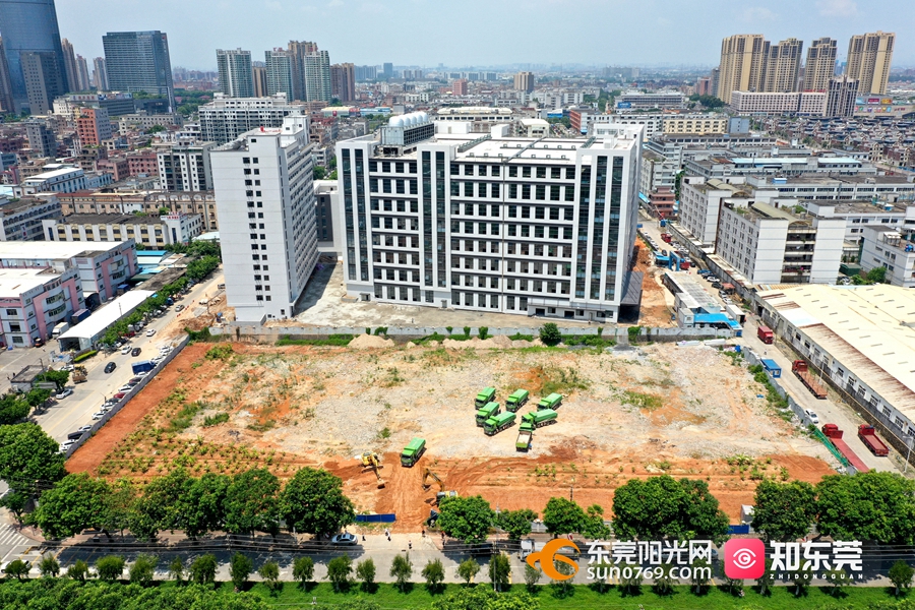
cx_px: 458
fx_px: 712
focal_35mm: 28
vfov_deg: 46.4
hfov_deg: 65.5
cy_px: 305
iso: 100
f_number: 6.3
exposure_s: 1/500
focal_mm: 10.26
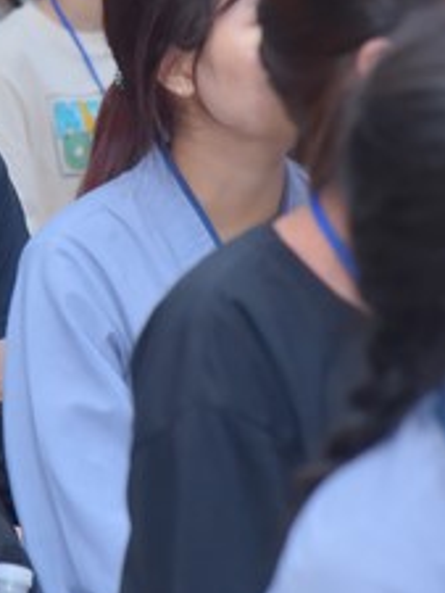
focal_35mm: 291
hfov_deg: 5.1
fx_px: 4983
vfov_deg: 6.8
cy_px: 101
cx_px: -5
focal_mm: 105
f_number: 5.6
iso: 1600
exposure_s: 1/160
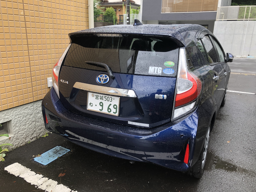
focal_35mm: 28
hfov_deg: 63.4
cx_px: 128
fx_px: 207
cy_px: 96
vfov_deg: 49.7
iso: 64
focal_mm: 3.99
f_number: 1.8
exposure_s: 1/120
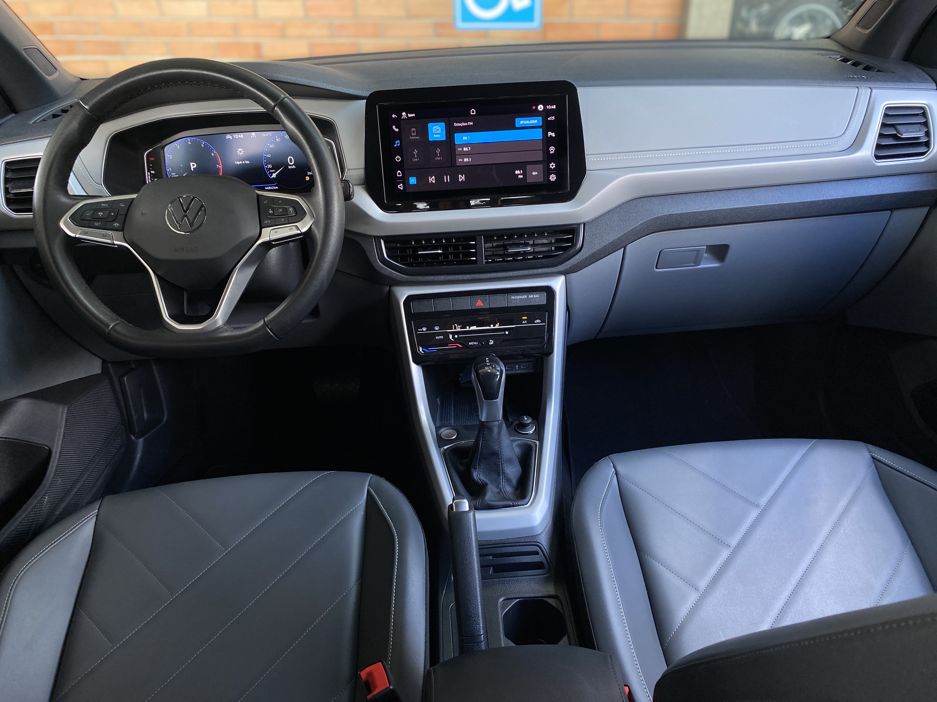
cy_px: 351
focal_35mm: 26
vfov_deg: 53.1
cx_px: 468
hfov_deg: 67.3
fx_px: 704
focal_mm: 4.25
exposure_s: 1/121
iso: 125
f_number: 1.8
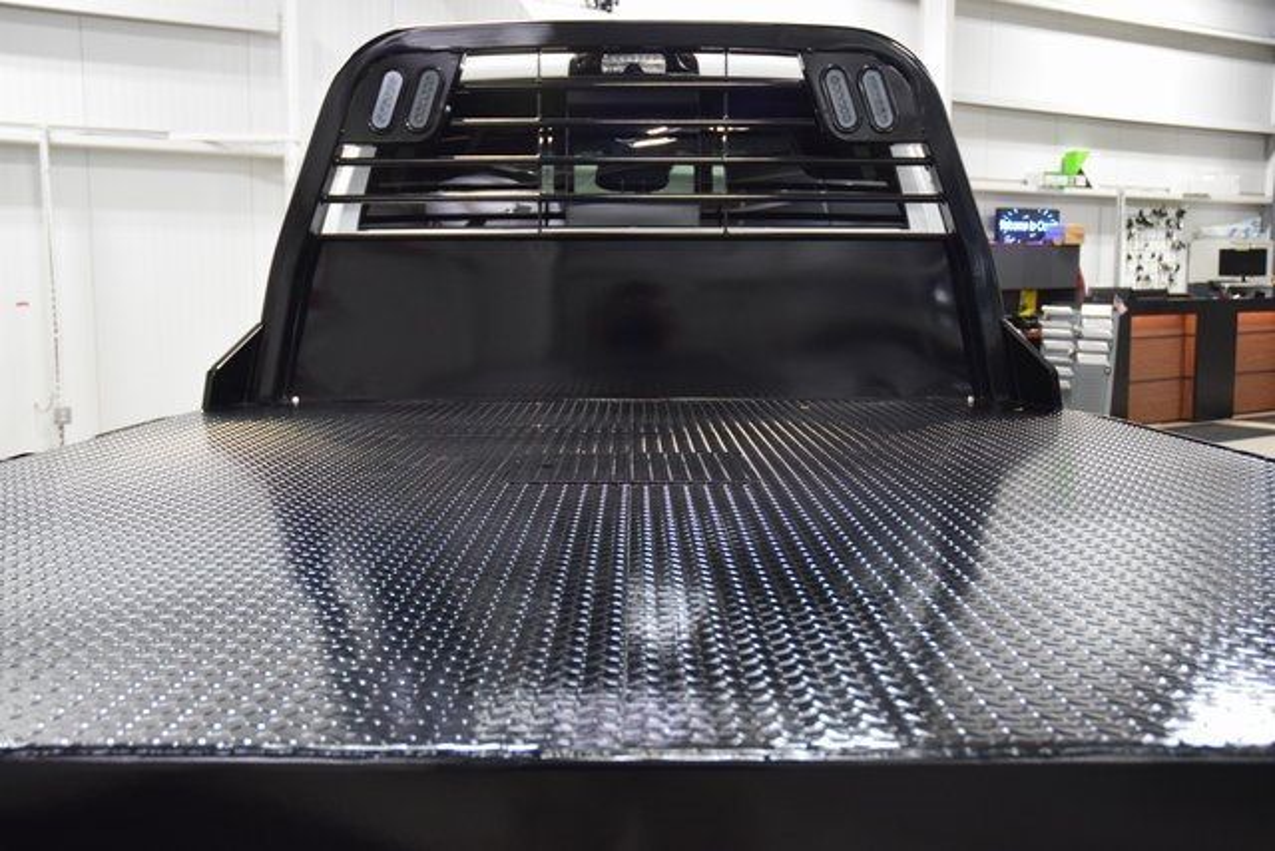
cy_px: 426
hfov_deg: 51.3
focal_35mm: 38
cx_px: 638
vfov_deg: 35.5
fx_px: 1328
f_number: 3.8
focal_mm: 25
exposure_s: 1/60
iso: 1600
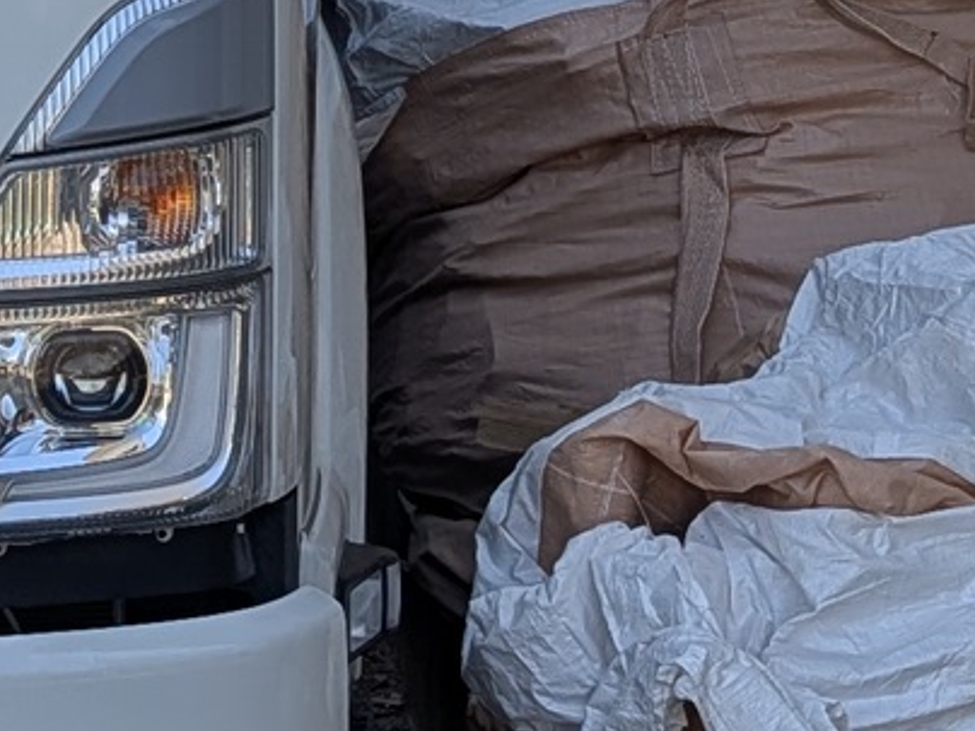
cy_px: -323
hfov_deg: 12.8
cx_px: -48
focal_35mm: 152
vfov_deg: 9.5
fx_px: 4281
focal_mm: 6.9
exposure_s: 1/1127
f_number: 1.68
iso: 20
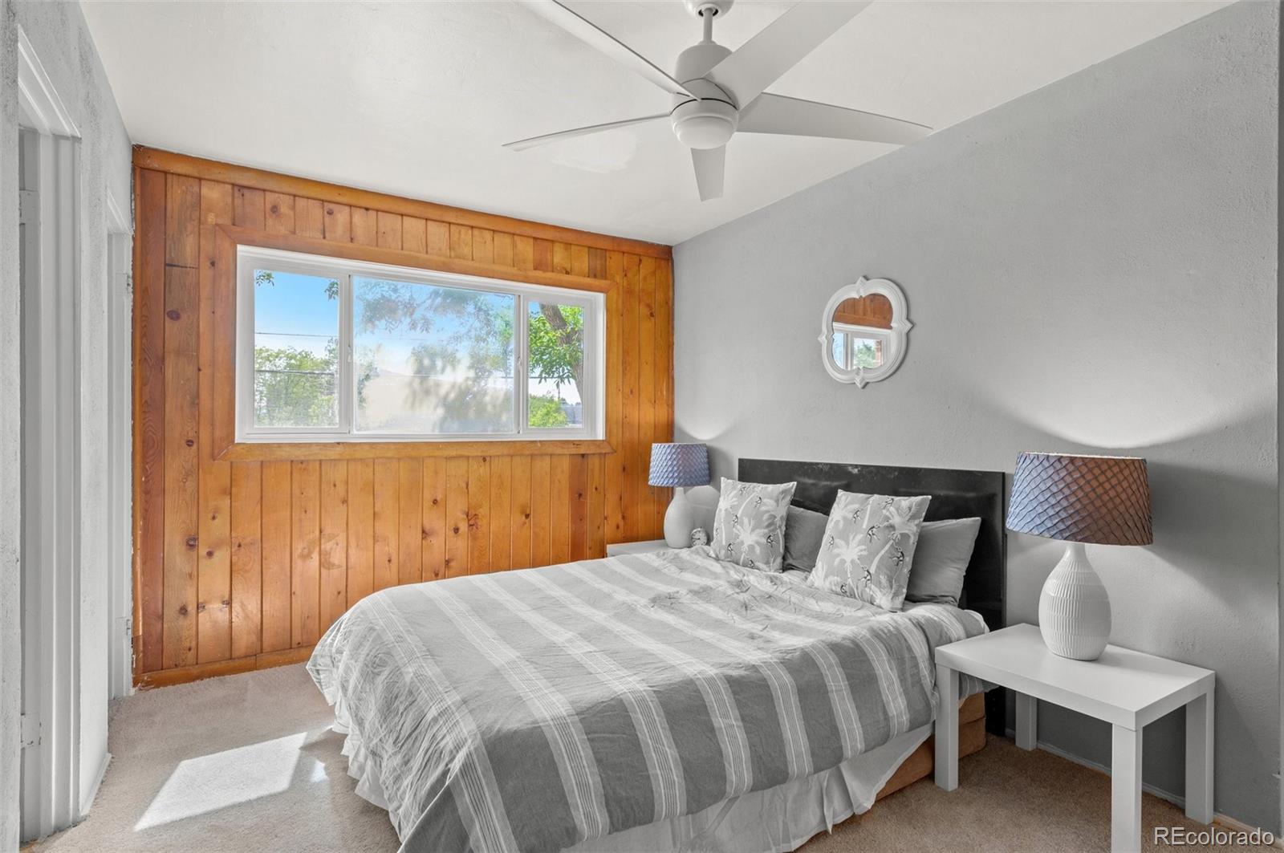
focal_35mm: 17
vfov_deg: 70.3
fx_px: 606
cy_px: 426
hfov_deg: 93.3
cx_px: 642
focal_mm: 17
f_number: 8
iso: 400
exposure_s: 1/8
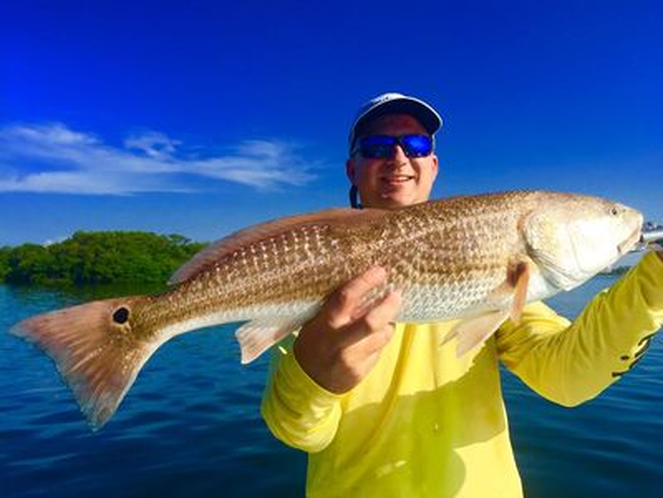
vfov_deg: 48.2
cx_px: 332
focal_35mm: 29
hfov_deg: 61.7
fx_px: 555
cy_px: 249
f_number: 2.2
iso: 32
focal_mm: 4.15
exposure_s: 1/2326
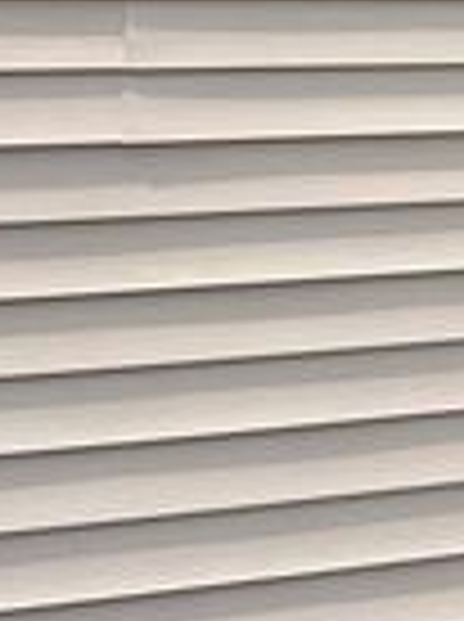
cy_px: -133
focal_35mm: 116
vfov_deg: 16.3
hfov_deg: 12.0
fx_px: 2080
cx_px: 743
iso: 80
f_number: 1.78
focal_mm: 6.86
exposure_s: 1/1541
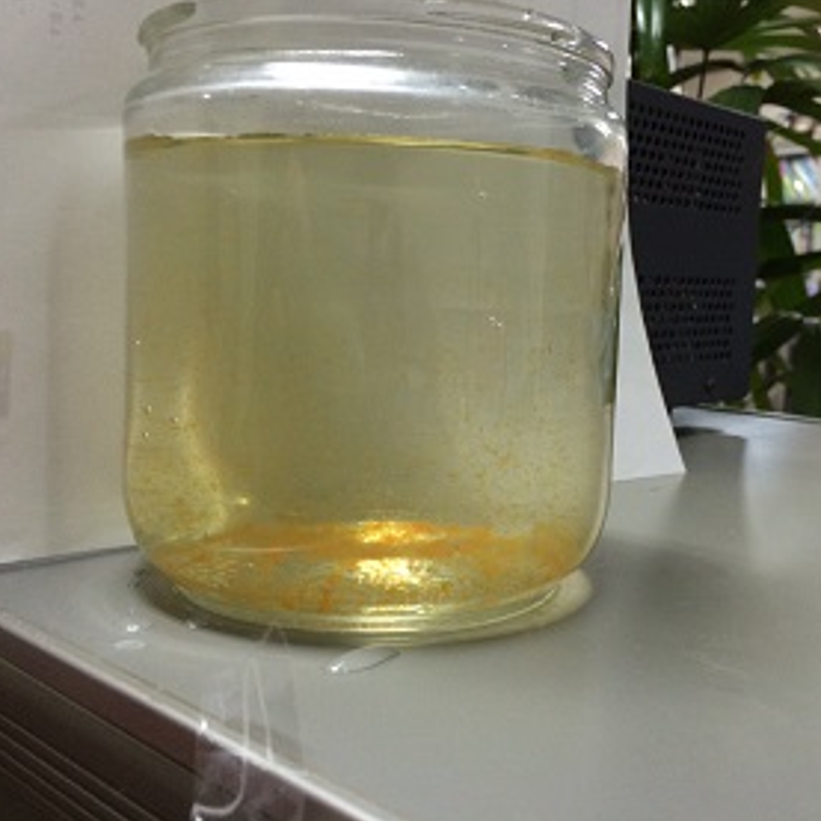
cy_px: 391
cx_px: 483
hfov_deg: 44.7
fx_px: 993
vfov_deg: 44.9
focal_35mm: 37
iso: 160
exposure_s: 1/30
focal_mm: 4.15
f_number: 2.2
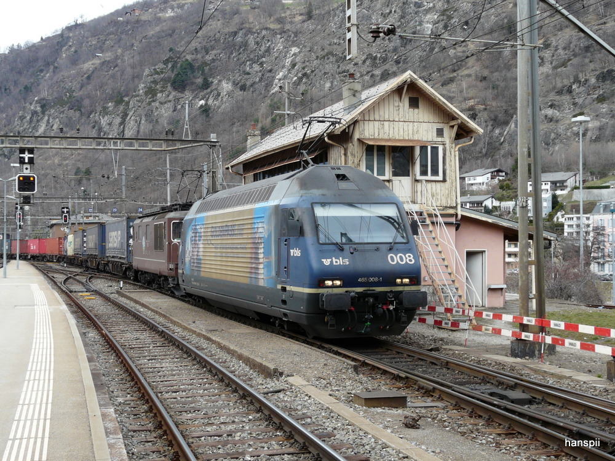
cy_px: 230
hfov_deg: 38.9
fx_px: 871
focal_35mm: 49
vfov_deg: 29.7
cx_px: 308
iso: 100
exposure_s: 1/200
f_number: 5
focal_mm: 8.1
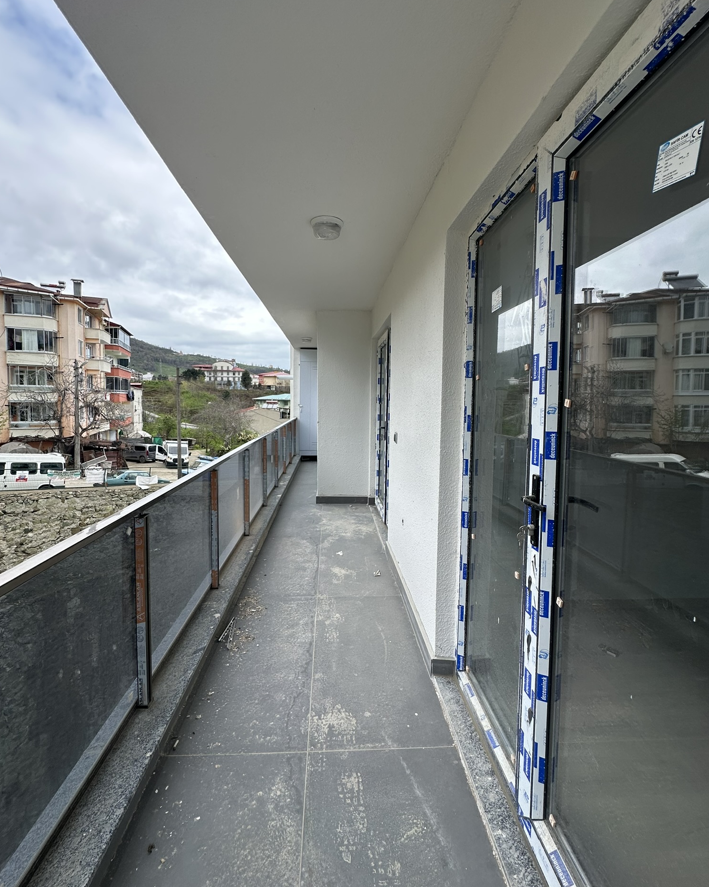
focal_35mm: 15
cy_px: 419
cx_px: 351
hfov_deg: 84.0
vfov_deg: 96.7
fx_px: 393
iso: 40
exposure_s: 1/658
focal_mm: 2.22
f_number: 2.2
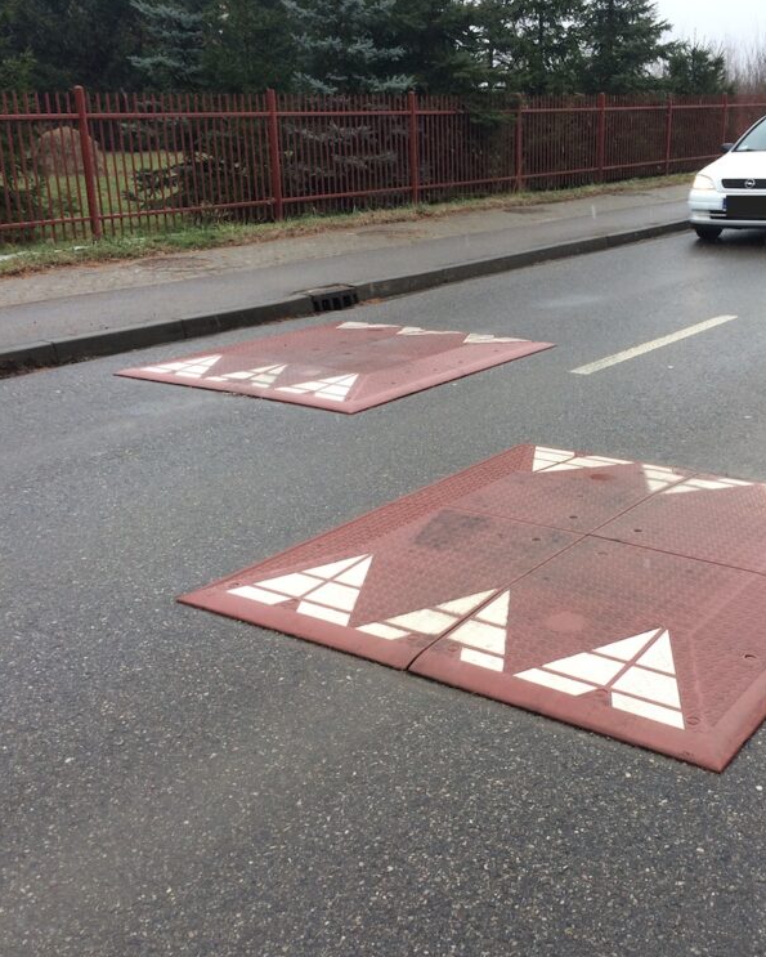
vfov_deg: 46.8
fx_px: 1105
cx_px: 511
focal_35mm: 39
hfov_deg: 37.8
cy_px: 486
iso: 32
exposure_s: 1/149
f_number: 2.2
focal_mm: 4.15
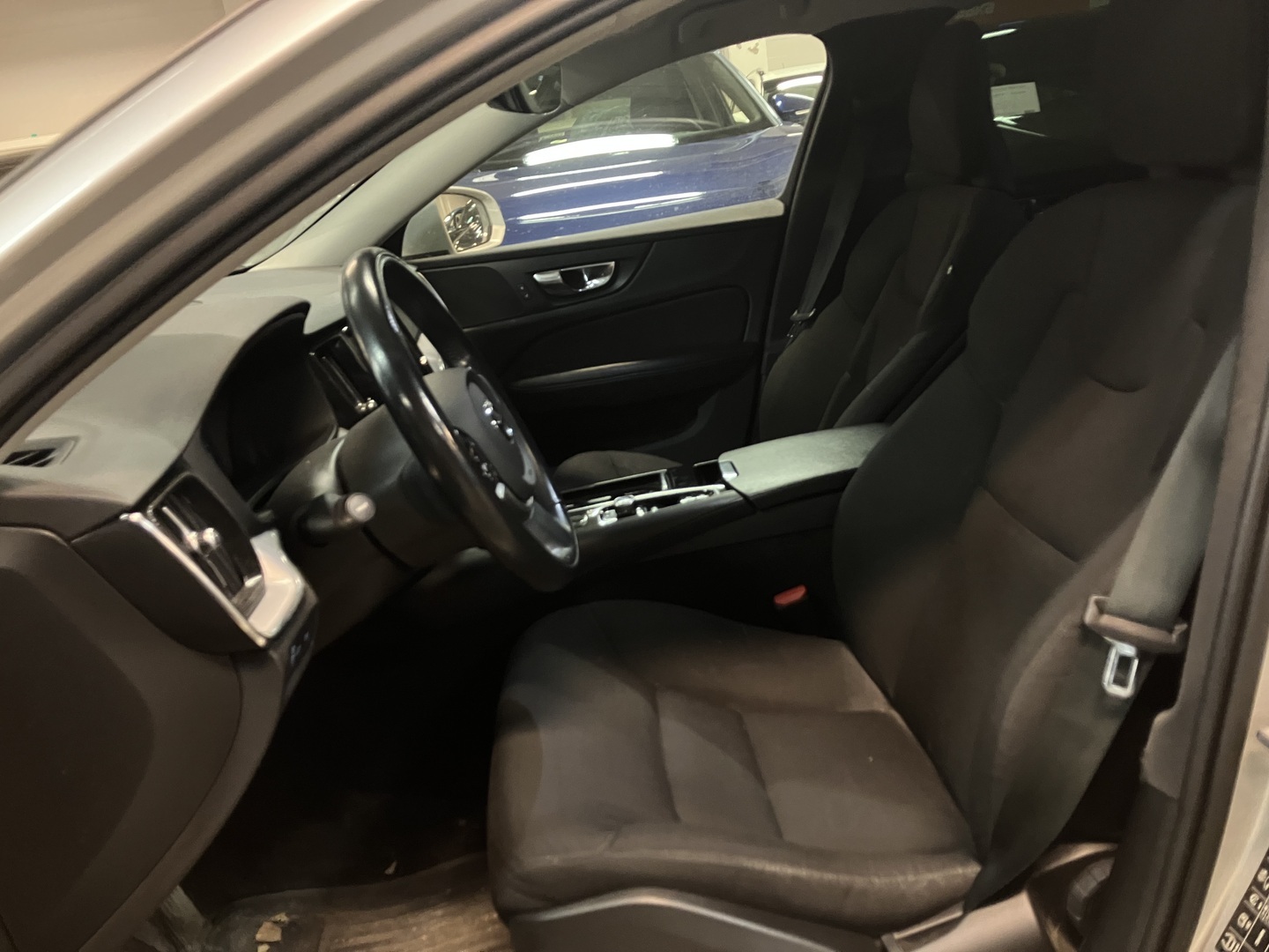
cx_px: 634
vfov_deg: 49.7
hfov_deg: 63.4
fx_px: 1026
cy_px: 476
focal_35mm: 28
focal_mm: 3.99
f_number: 1.8
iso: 400
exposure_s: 1/25
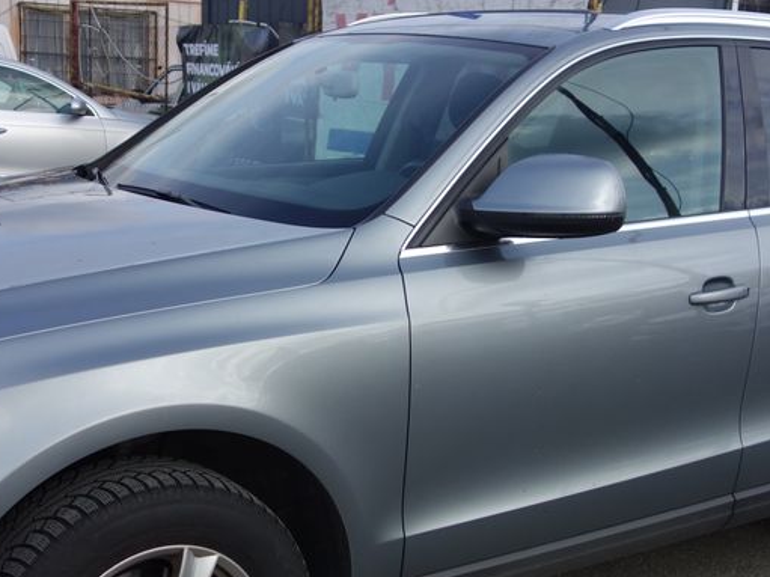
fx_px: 1201
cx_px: 339
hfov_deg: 35.5
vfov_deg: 26.9
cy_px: 368
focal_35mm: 54
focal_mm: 10.4
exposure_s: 1/2000
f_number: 1.8
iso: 125
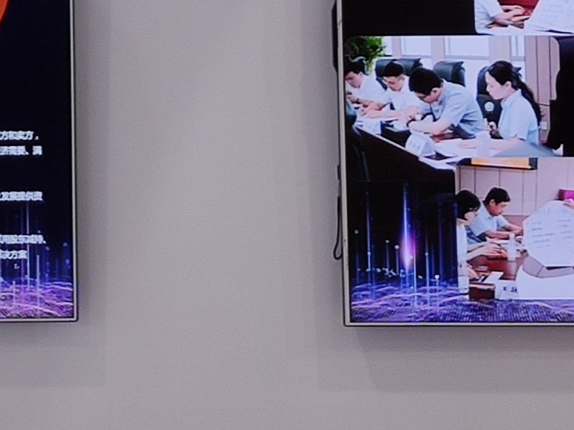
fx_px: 3300
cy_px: -334
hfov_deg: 9.9
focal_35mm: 199
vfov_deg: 7.3
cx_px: 4
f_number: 1.75
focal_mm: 4.75
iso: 124
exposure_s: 1/100
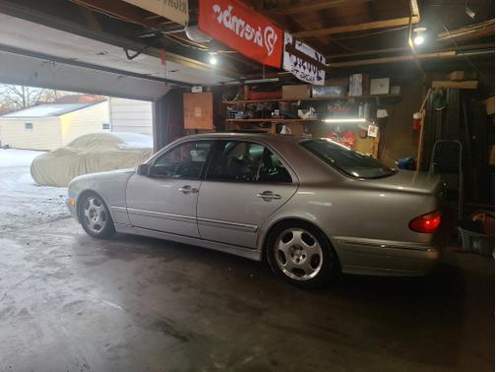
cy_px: 186
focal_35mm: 23
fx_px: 330
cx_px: 248
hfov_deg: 73.9
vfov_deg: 58.9
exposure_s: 1/120
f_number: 1.8
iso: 50
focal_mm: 5.54
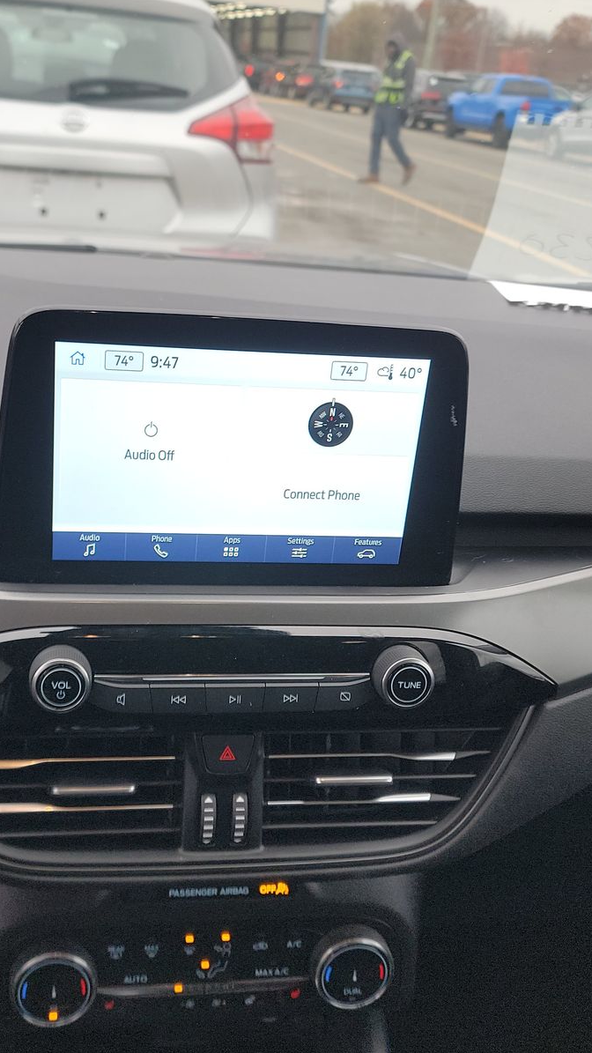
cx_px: 196
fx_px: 977
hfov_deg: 33.4
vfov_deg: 56.6
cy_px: 526
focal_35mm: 35
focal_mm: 6.7
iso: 70
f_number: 1.8
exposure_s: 1/59
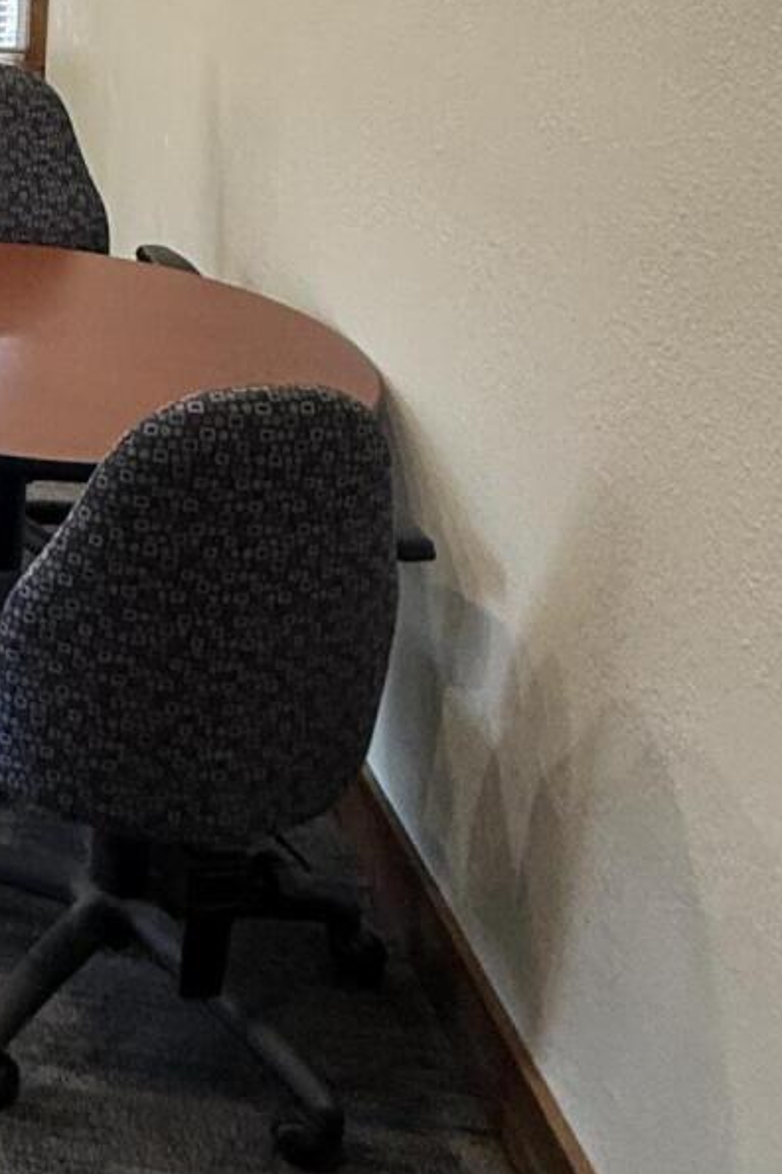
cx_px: -531
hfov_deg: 21.0
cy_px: 101
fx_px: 1596
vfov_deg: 37.5
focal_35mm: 49
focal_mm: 2.22
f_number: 2.2
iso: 320
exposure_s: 1/60
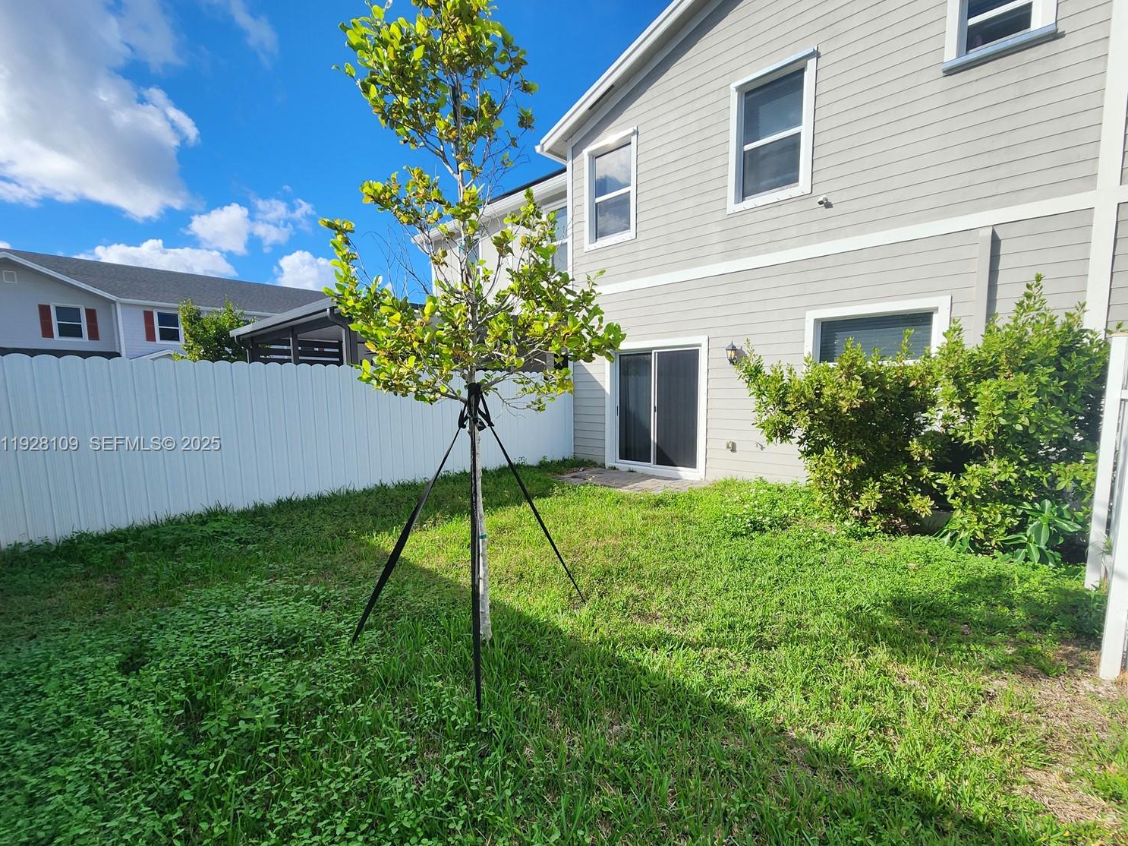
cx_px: 591
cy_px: 445
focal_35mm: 14
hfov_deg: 102.0
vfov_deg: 85.6
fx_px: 456
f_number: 2.2
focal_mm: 2.2
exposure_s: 1/2476
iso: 50
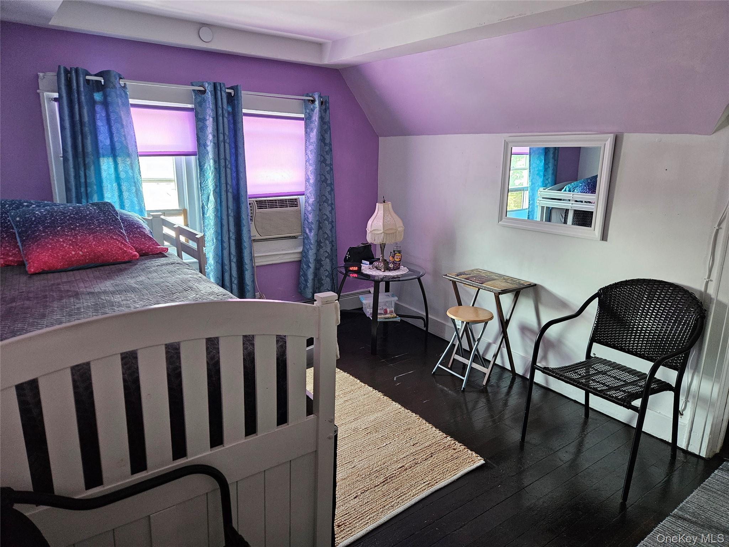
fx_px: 484
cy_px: 274
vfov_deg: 58.9
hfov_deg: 73.9
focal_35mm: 23
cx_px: 364
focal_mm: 5.4
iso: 640
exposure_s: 1/60
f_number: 1.8
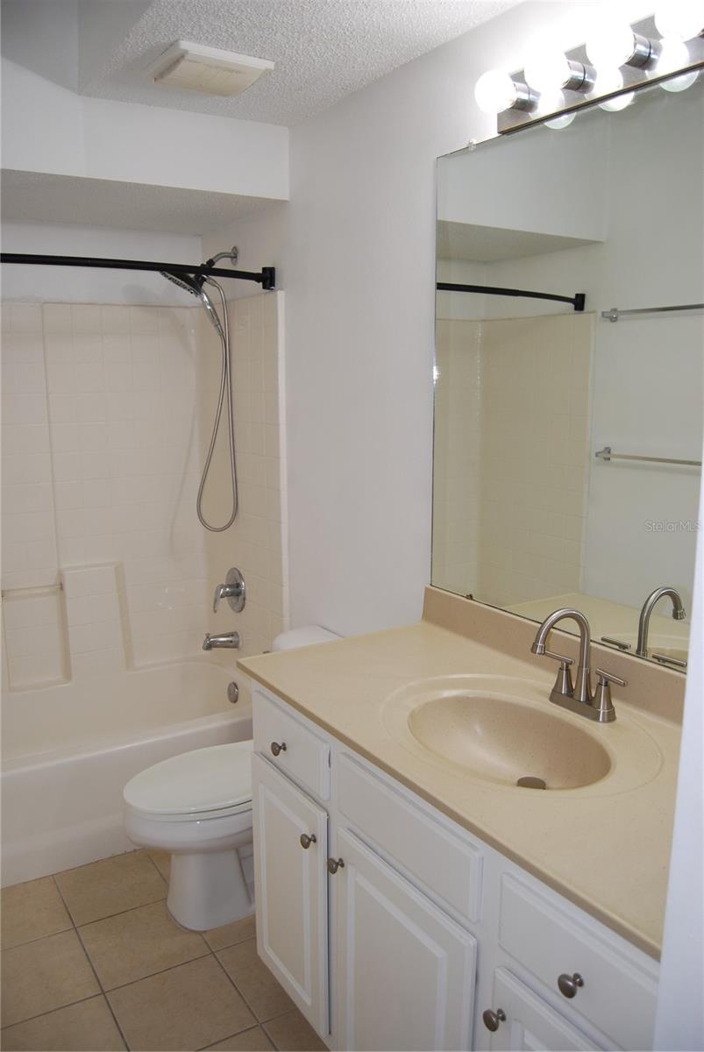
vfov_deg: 67.3
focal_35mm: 27
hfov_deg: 48.0
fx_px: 790
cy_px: 526
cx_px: 352
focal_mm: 18
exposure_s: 1/60
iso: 200
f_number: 3.5
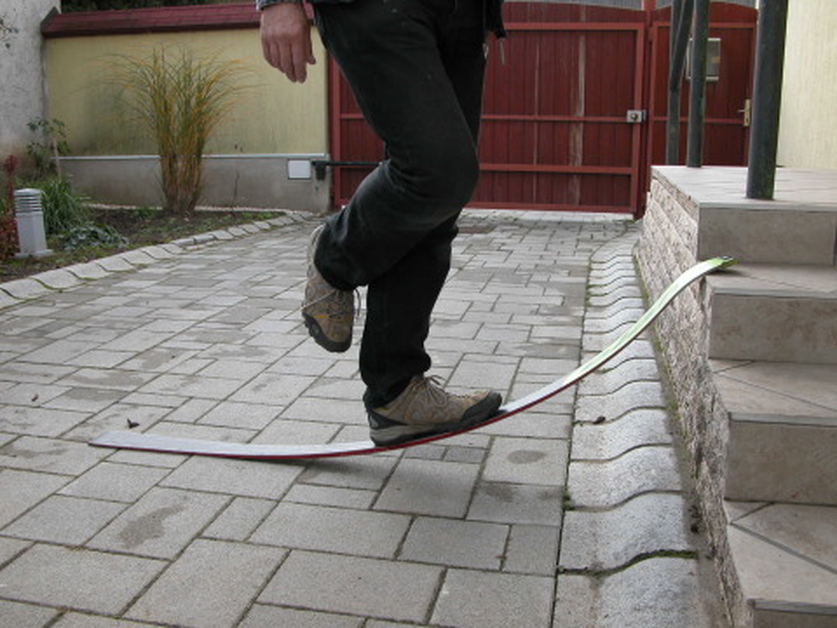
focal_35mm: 35
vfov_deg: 40.7
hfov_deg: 52.6
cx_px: 418
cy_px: 314
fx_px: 846
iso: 100
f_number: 3.5
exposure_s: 1/100
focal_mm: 8.9
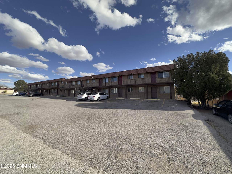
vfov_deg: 85.7
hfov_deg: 102.1
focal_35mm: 14
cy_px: 87
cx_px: 116
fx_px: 94
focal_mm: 2.22
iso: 40
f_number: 2.2
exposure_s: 1/1276
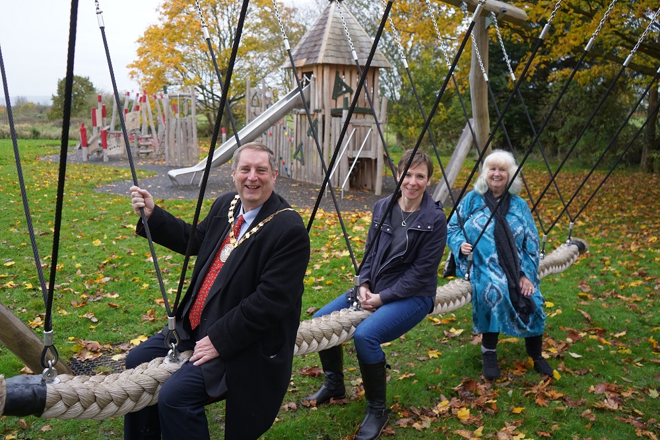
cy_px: 220
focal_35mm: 28
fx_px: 513
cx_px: 330
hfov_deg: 65.5
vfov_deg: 46.4
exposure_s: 1/160
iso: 250
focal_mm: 28
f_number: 4
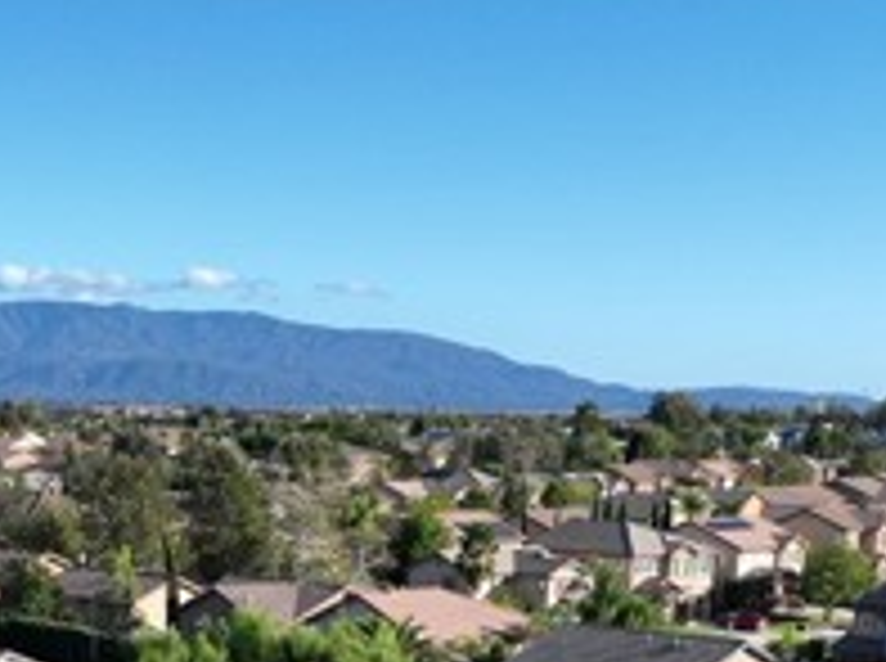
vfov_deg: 16.9
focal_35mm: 78
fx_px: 1993
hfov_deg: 24.7
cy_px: 1029
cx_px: 207
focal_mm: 12.29
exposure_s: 1/1250
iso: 110
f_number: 2.8
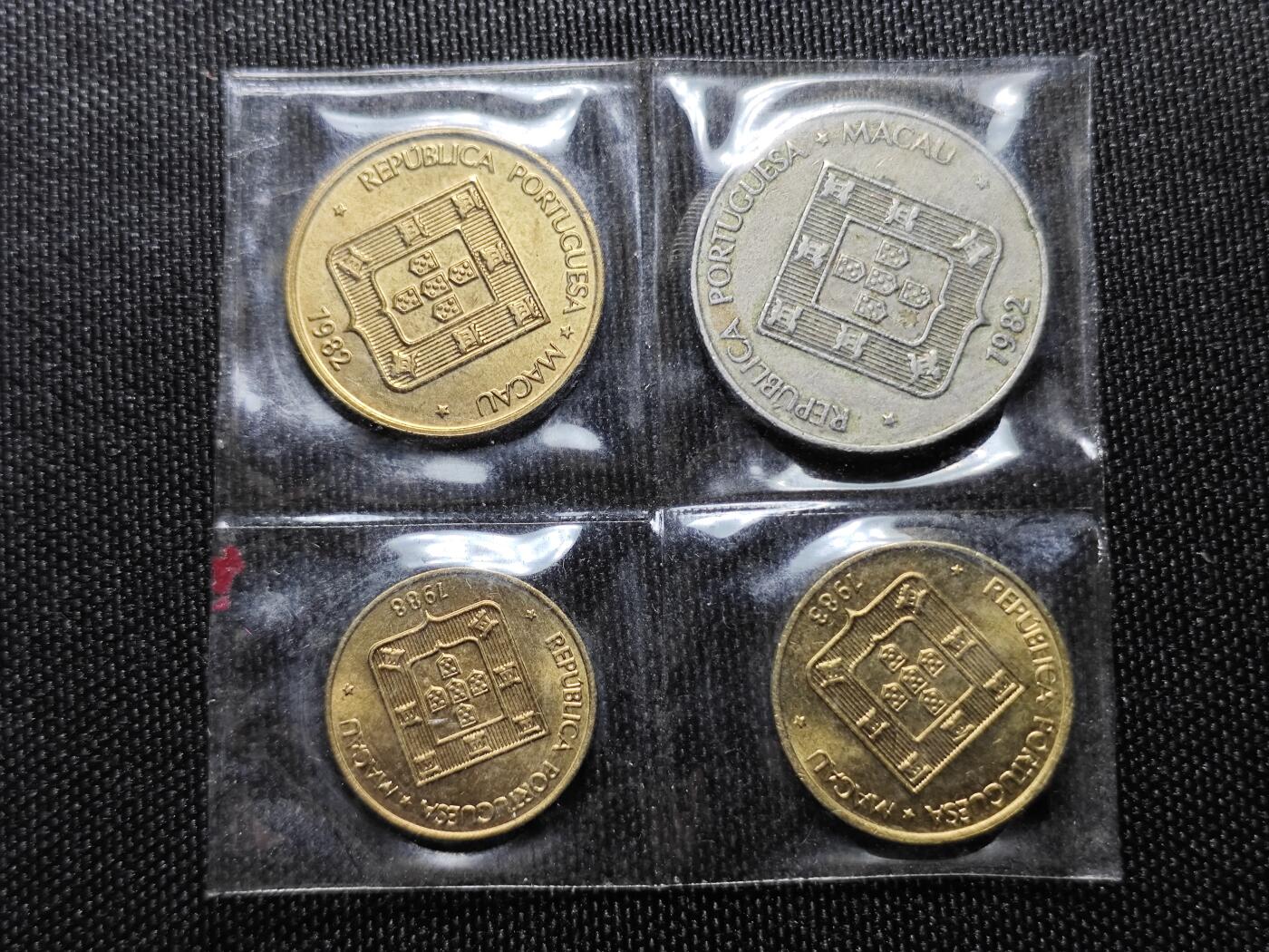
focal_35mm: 49
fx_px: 1796
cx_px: 634
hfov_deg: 38.9
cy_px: 476
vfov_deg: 29.7
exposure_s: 1/94
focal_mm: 5.84
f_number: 1.6
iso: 100
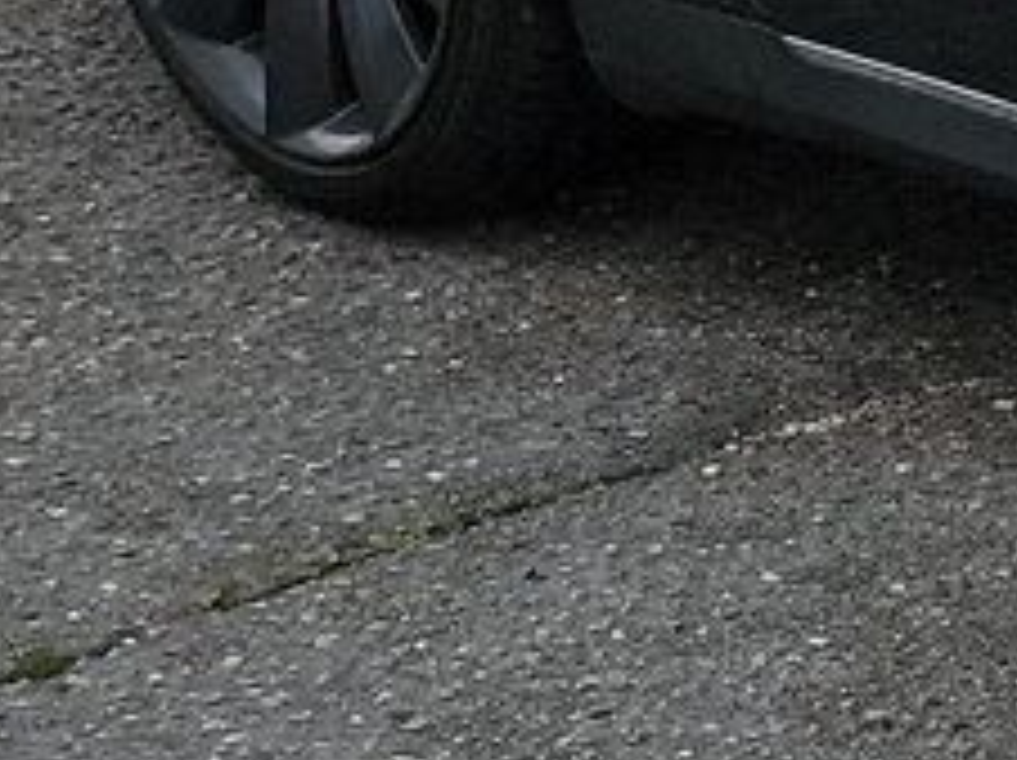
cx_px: 3060
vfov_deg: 8.6
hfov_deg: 9.3
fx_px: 4989
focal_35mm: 170
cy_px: -225
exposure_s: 1/250
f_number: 1.8
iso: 50
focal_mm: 6.7
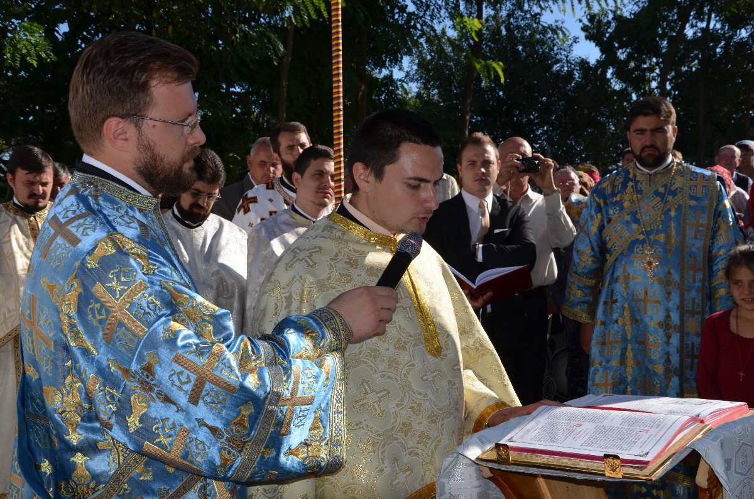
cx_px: 377
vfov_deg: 27.9
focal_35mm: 48
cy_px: 250
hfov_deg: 41.2
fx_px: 1003
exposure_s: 1/200
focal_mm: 32
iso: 100
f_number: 10
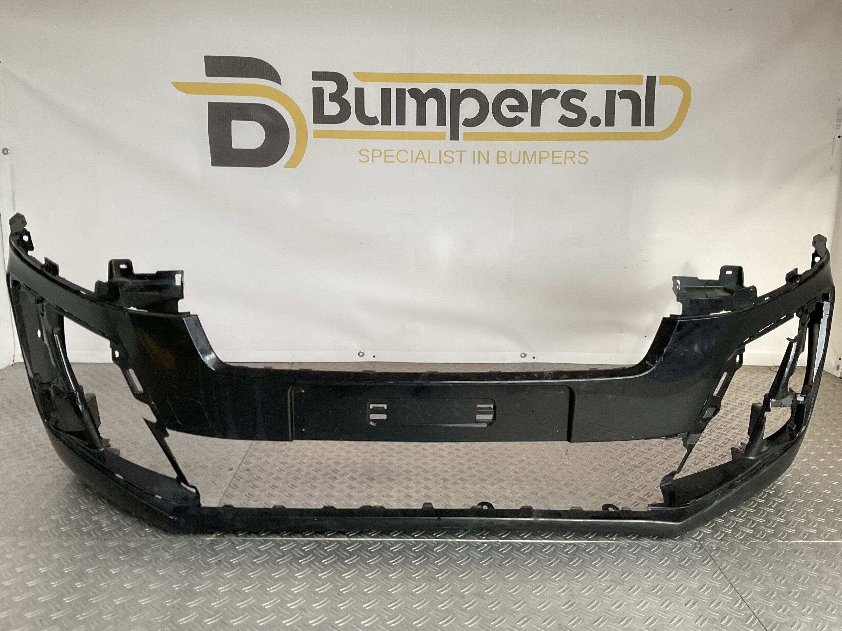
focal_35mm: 29
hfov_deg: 61.7
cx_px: 421
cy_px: 316
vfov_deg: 48.2
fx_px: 705
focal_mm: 3
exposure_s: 1/100
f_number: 1.8
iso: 64
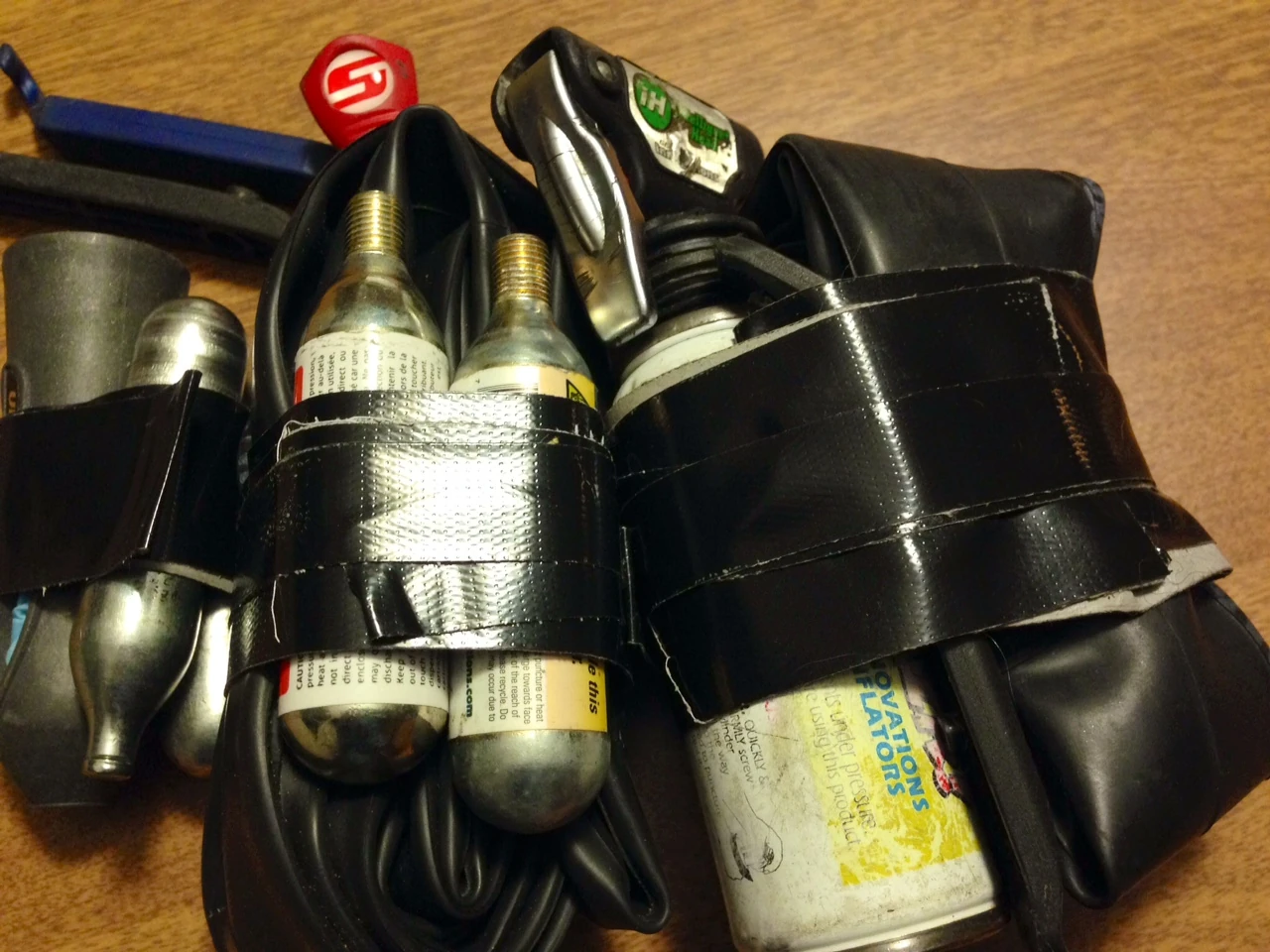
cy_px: 476
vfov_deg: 42.9
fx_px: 1211
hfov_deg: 55.4
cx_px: 635
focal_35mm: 33
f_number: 2.4
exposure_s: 1/20
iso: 250
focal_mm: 4.12
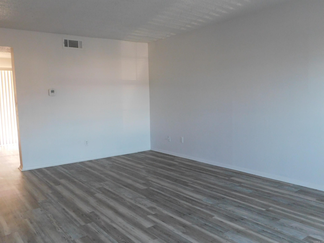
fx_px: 281
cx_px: 162
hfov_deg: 60.0
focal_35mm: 30
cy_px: 122
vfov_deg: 46.8
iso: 400
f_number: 3.2
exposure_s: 1/20
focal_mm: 5.3
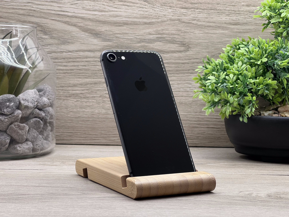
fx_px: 643
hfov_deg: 25.3
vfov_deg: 19.1
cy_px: 108
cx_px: 144
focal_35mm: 77
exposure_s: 1/99
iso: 80
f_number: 2.8
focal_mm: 9
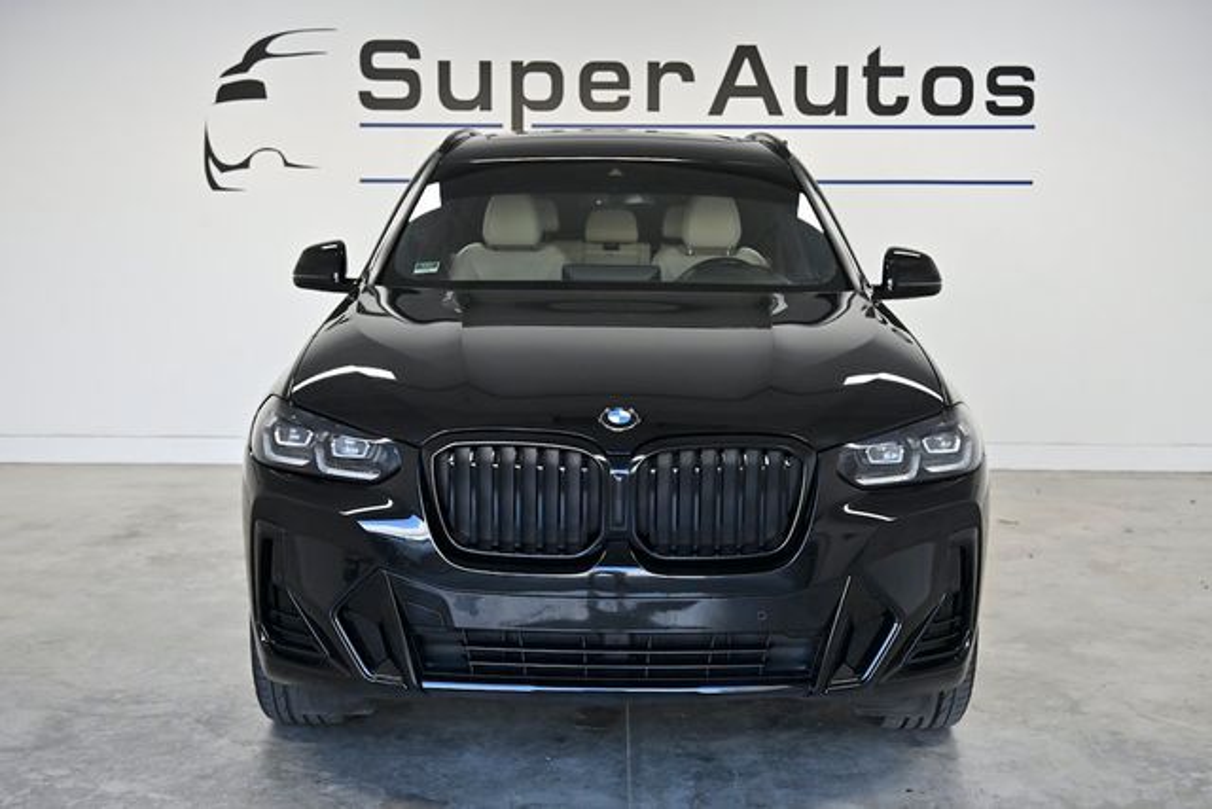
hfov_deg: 44.5
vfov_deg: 30.5
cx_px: 606
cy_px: 404
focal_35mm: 44
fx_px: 1482
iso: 2000
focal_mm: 44
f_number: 5
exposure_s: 1/800
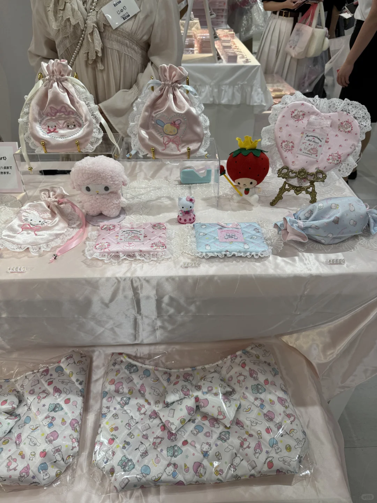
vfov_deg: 71.6
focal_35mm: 24
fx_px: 349
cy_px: 252
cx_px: 188
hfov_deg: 56.8
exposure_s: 1/226
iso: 64
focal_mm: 6.76
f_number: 1.78
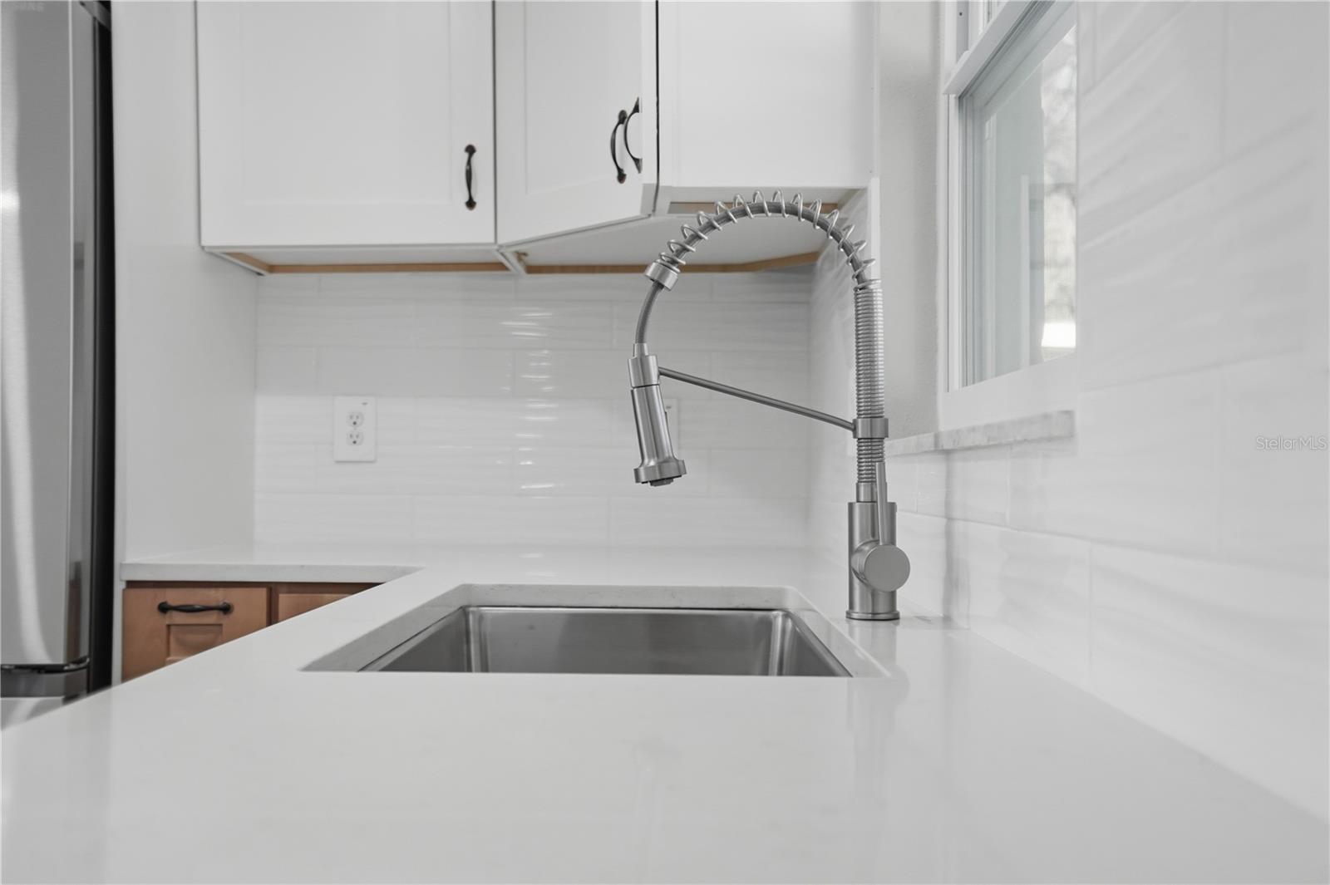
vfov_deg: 37.8
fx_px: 1292
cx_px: 665
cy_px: 442
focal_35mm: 35
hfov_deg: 54.5
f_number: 4
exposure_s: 1/5000
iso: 800
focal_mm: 35
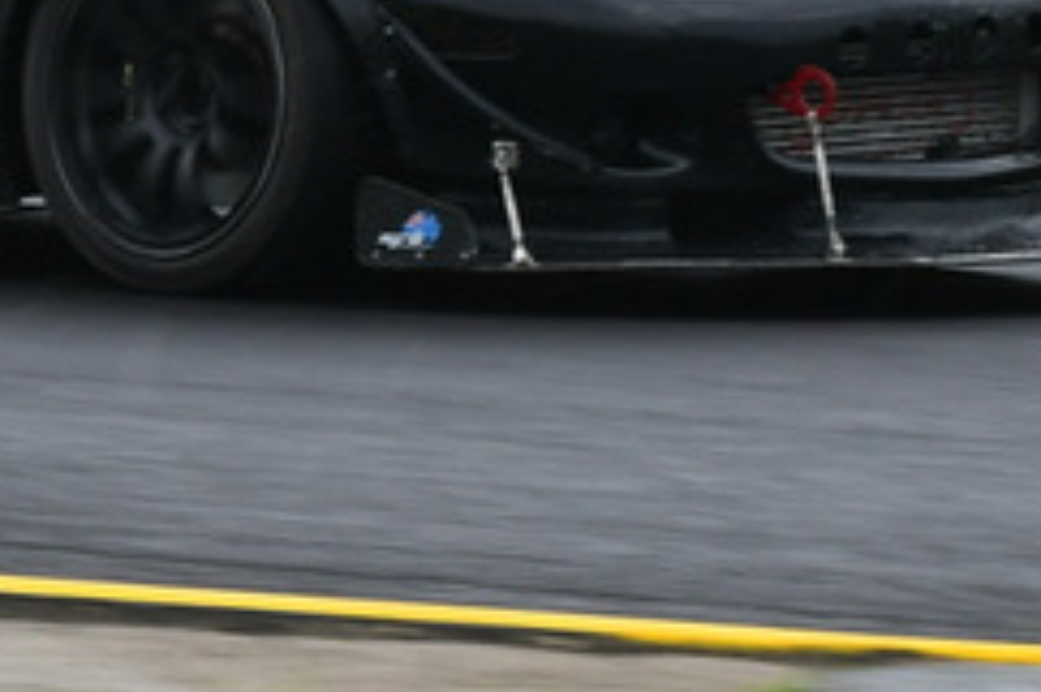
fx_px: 28694
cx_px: -202
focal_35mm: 993
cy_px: -370
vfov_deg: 1.4
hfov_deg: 2.1
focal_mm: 200
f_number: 11
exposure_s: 1/250
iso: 500
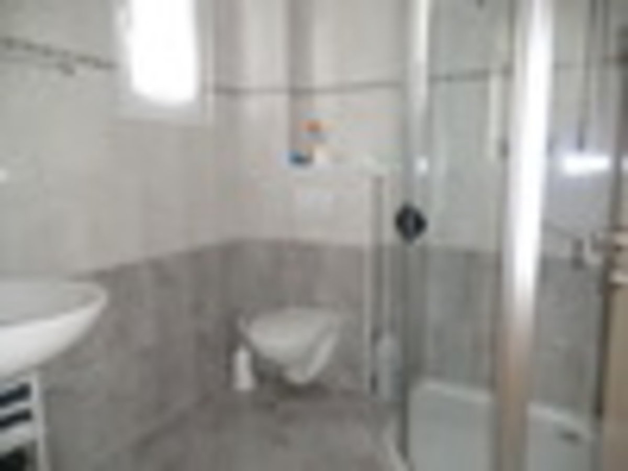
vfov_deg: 56.8
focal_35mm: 24
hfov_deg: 71.6
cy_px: 236
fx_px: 435
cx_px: 314
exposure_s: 1/60
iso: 400
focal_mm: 4.3
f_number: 3.2
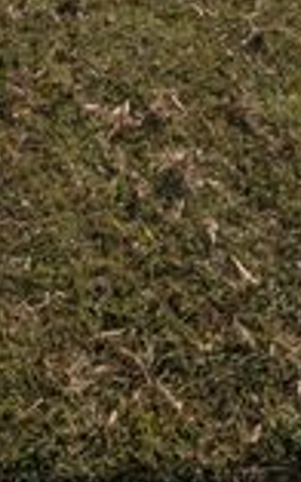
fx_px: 946
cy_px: -434
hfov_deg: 18.0
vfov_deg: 19.4
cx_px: 197
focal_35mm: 72
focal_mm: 2.35
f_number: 2.2
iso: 47
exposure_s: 1/8475
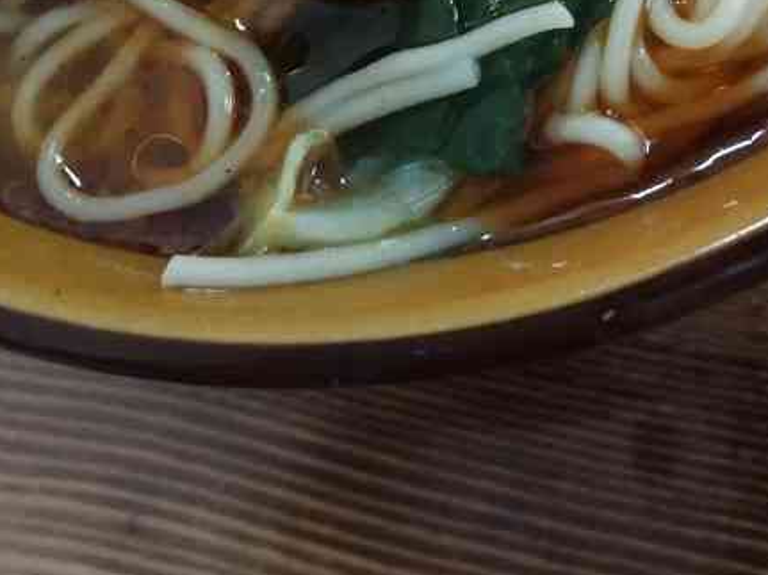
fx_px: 1442
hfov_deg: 29.6
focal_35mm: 65
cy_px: -206
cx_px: 520
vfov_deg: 20.3
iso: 760
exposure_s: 1/33.3
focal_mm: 3.95
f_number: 1.8
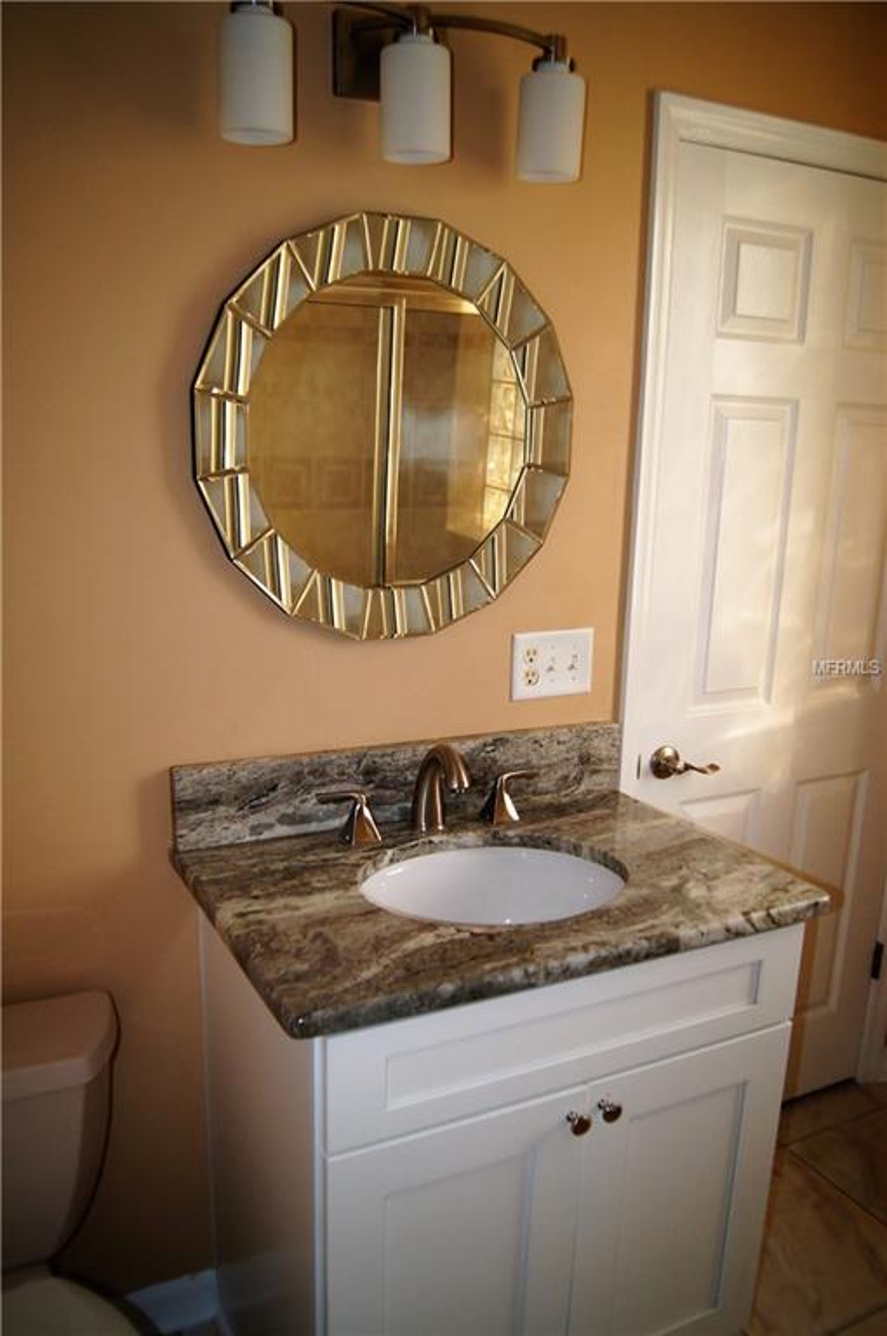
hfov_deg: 34.1
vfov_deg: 49.6
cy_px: 668
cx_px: 444
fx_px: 1445
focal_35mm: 39
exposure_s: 1/160
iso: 400
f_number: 4.5
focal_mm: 26
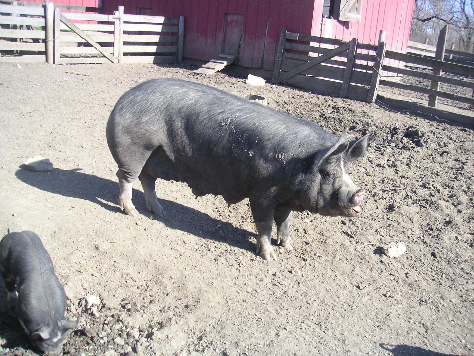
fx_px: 520
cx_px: 237
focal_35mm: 38
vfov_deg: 37.7
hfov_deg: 49.0
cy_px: 178
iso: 50
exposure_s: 1/250
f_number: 2.8
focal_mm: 6
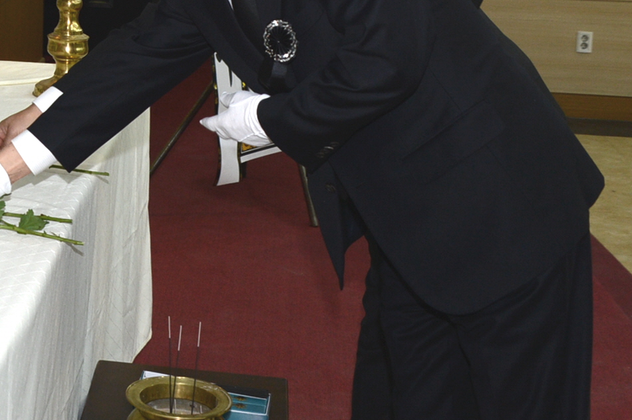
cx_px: -170
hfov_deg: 22.2
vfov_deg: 15.9
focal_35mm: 83
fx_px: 1456
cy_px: -54
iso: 800
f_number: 7.1
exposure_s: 1/60
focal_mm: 32
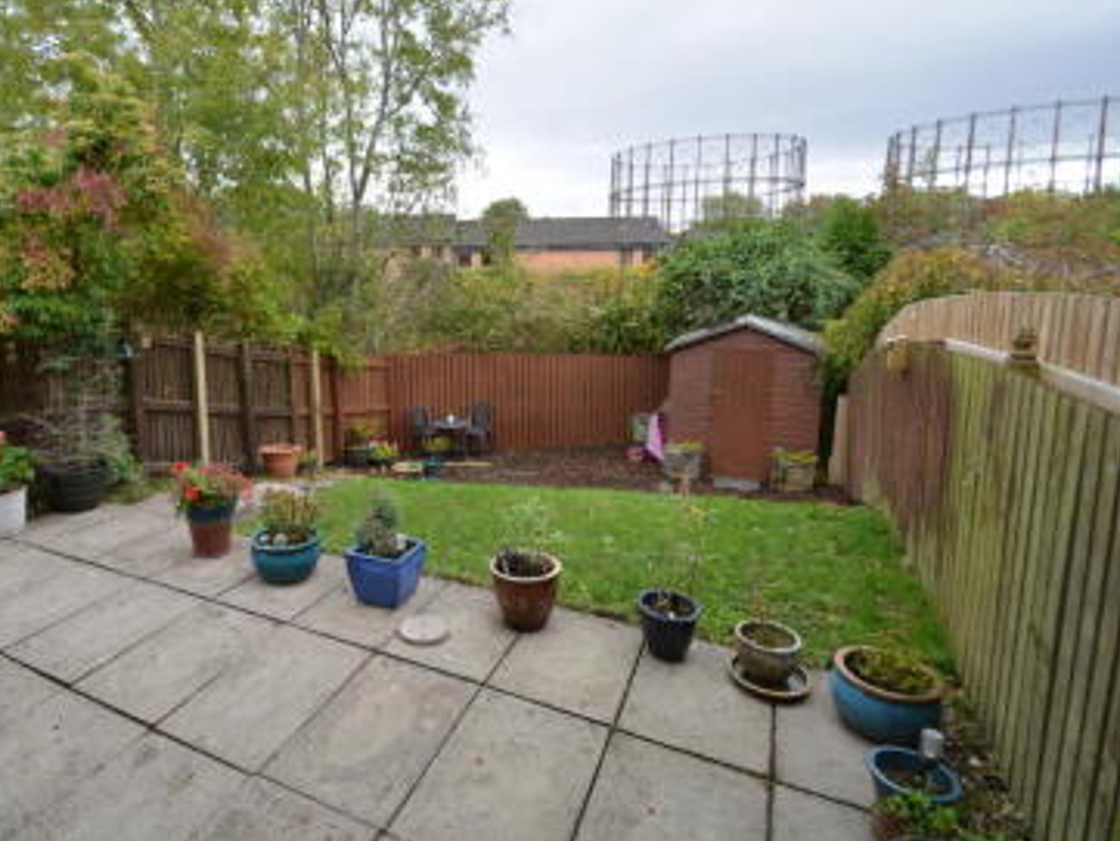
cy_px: 352
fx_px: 615
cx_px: 410
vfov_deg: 68.3
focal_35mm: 19
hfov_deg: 82.8
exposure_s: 1/125
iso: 250
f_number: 5.6
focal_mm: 10
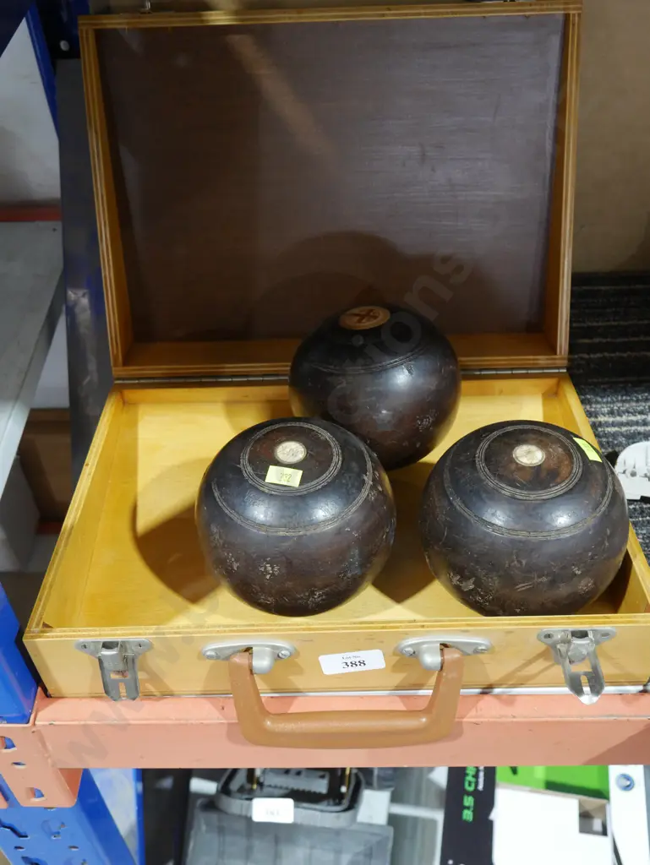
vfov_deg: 49.0
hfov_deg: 37.8
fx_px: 951
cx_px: 325
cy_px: 432
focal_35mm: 38
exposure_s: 1/60
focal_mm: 19
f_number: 4.1
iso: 1600
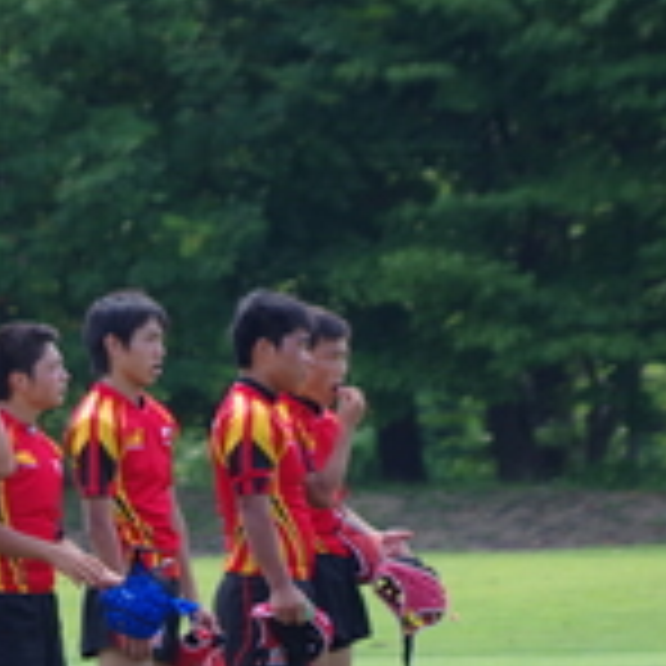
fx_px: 17174
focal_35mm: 789
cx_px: -45
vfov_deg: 2.2
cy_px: 436
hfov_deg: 2.2
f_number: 7.1
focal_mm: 230
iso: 800
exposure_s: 1/640
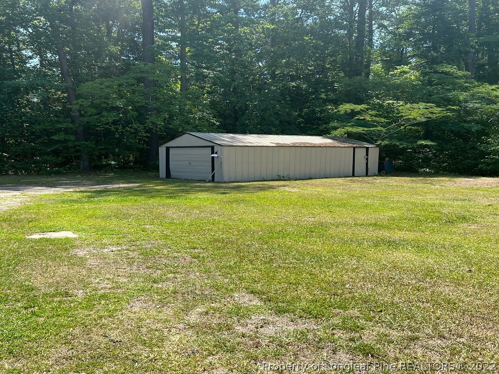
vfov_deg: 53.1
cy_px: 187
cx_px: 250
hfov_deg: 67.3
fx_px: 375
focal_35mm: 26
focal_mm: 5.7
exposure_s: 1/1724
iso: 50
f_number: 1.5
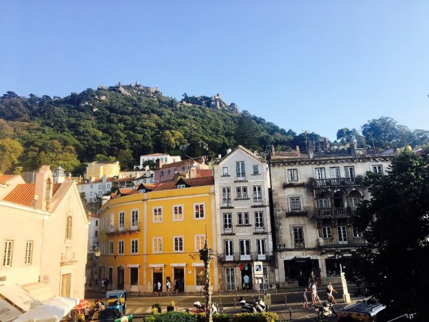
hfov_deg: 61.7
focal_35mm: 29
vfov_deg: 48.2
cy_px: 161
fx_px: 359
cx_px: 214
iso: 25
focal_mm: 4.15
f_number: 2.2
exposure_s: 1/801
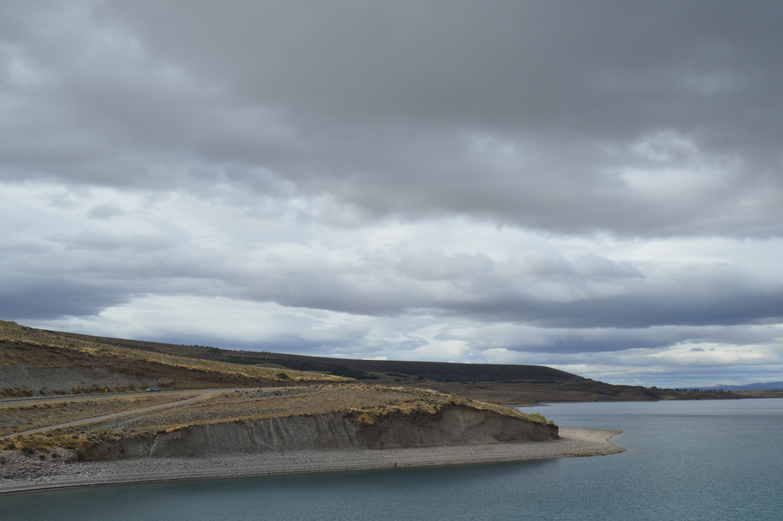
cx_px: 487
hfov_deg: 49.1
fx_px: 847
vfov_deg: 34.1
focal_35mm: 39
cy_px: 262
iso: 100
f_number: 9
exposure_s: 1/320
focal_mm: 20
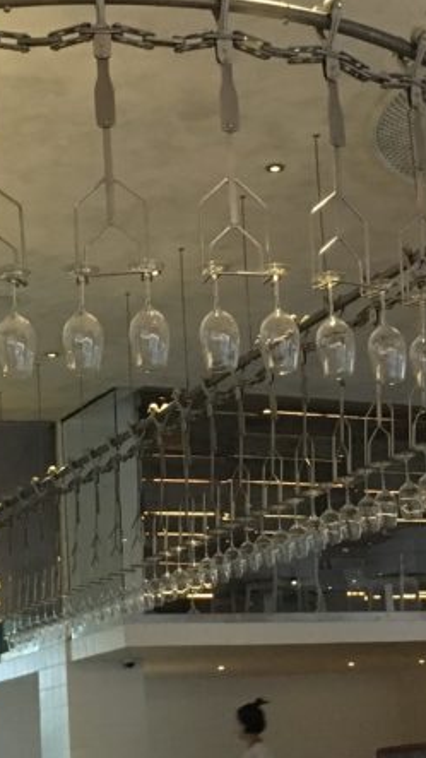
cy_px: 406
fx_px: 1467
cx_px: 250
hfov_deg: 16.5
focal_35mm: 73
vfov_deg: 29.0
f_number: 2.2
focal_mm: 4.15
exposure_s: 1/17
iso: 250
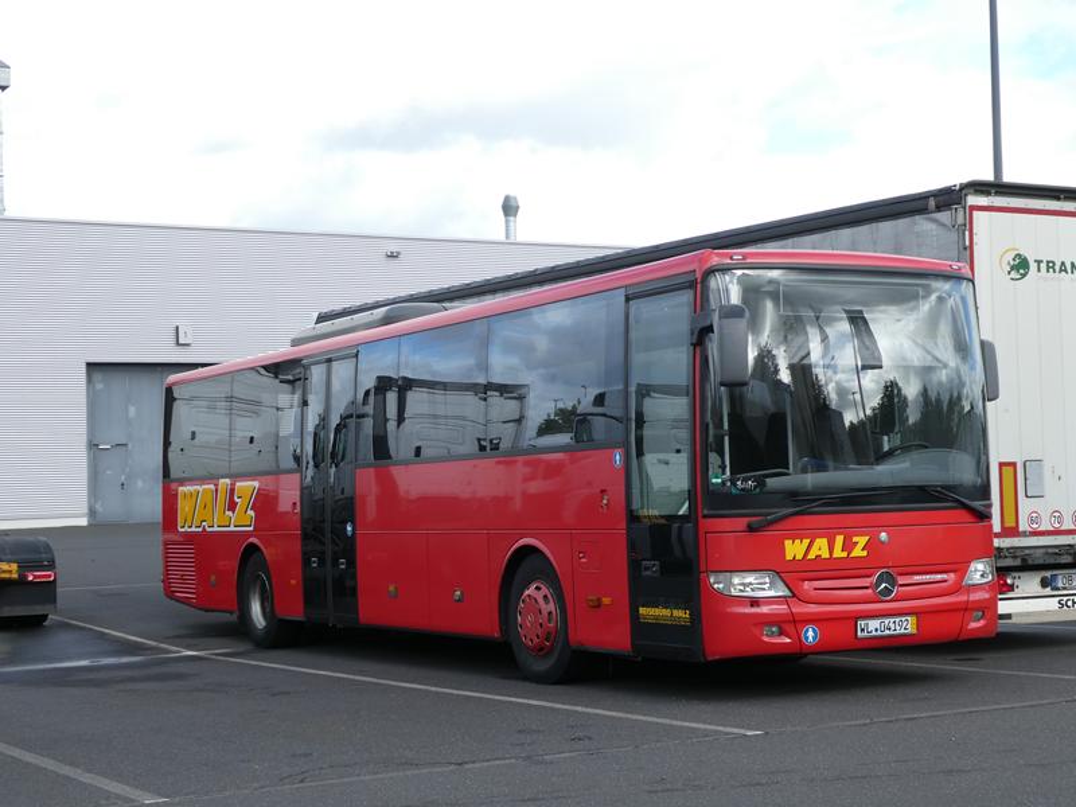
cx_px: 538
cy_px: 404
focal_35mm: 57
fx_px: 1772
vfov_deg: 25.7
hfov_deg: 33.8
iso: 80
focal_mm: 10.3
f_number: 4.2
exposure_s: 1/250
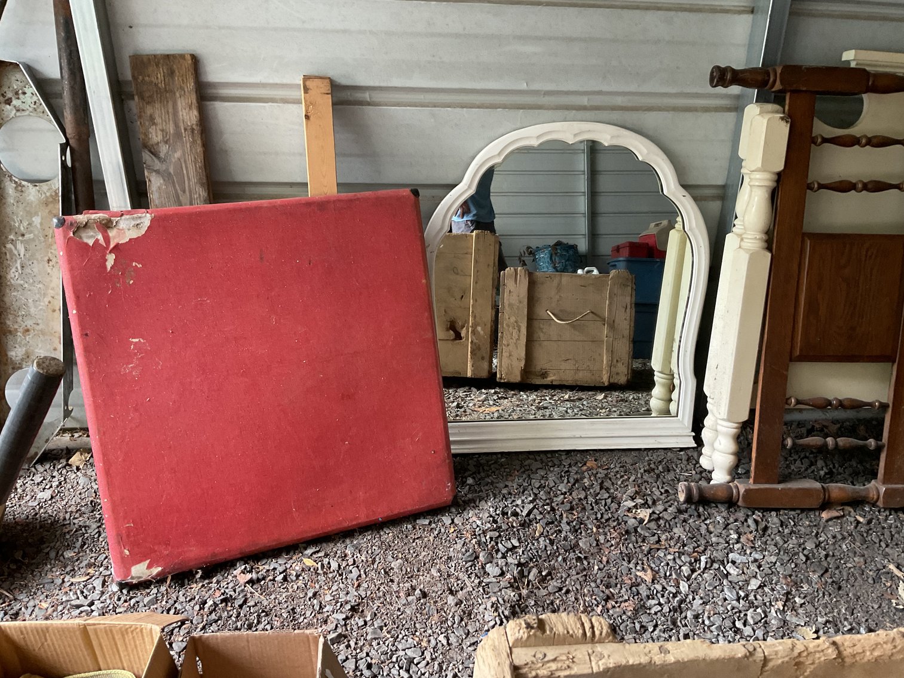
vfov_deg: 48.2
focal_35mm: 29
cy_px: 339
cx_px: 452
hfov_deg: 61.7
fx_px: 757
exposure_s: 1/60
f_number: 1.8
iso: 125
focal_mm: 3
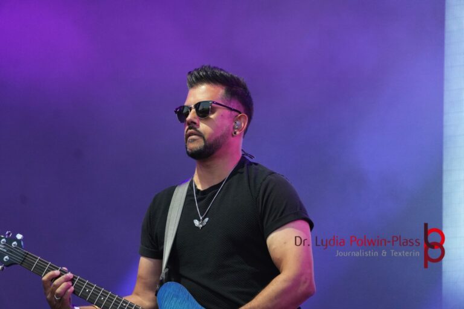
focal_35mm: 294
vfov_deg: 4.7
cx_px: 232
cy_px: 154
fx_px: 3789
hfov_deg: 7.0
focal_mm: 196
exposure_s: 1/320
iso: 2000
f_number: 6.3
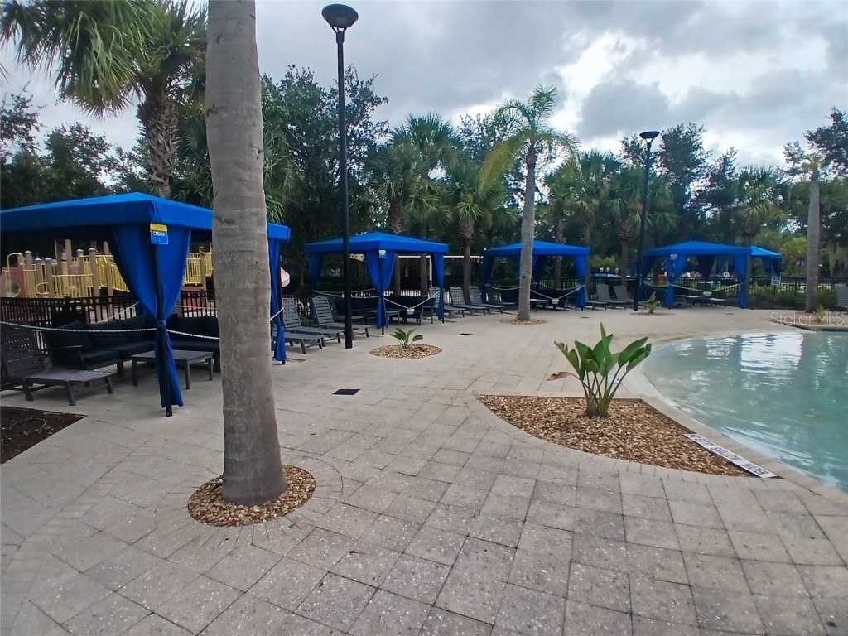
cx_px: 424
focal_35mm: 17
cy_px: 318
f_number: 2.2
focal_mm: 1.4
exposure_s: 1/333
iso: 50
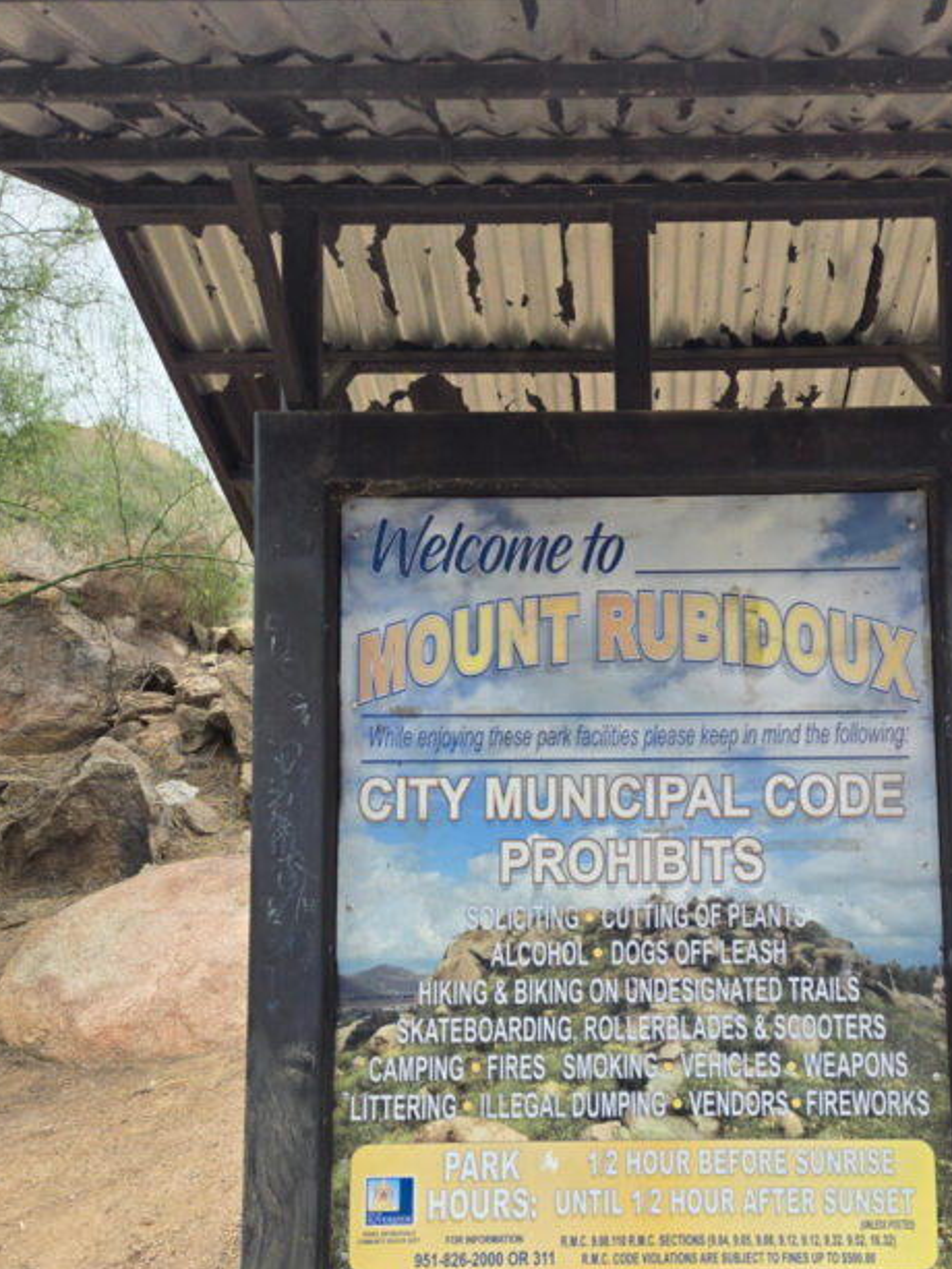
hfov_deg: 46.3
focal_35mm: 30
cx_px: 611
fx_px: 1100
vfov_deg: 58.8
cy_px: 826
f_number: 1.8
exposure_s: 1/827
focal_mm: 5.4
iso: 25
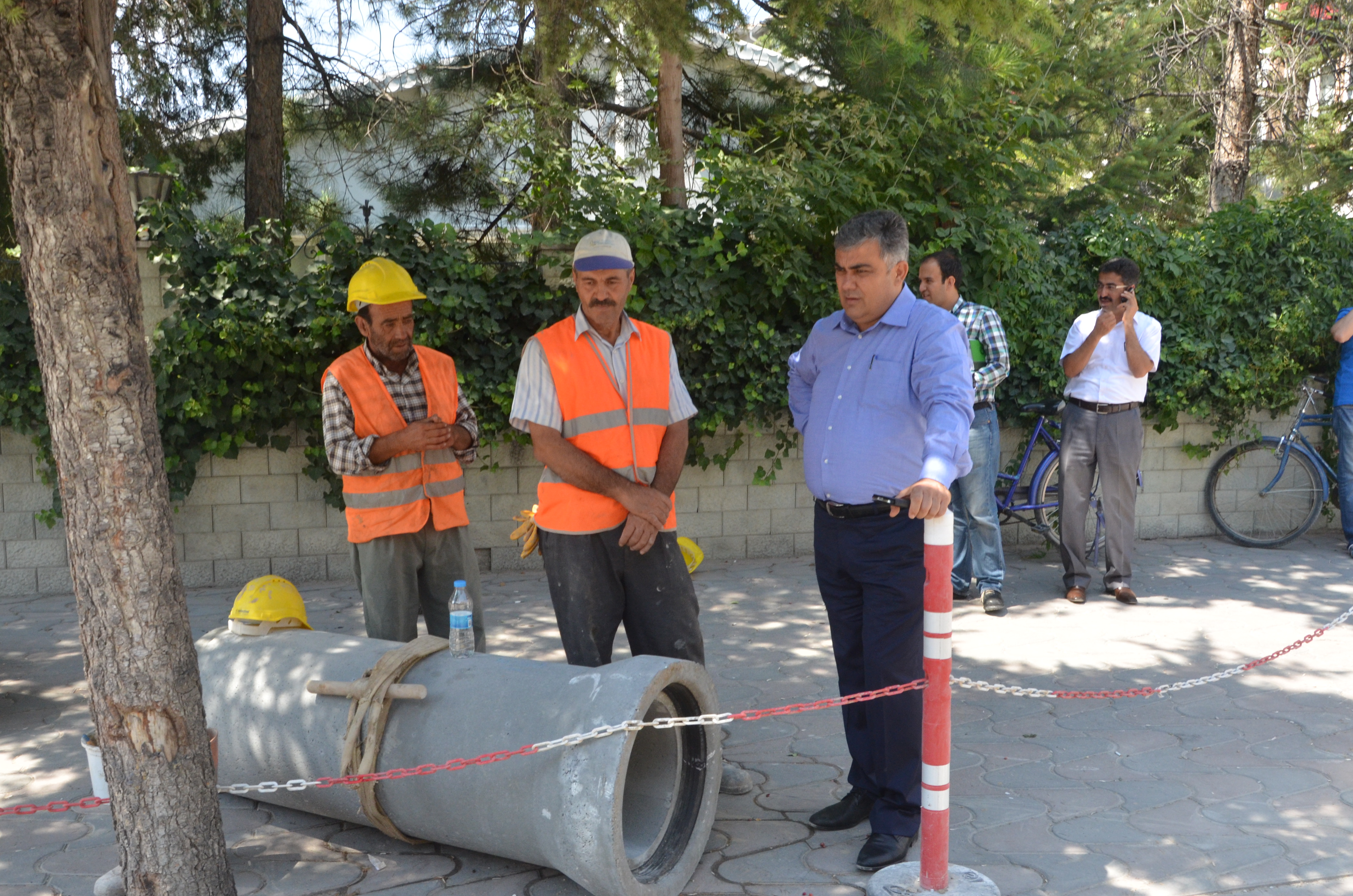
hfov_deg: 62.0
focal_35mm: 30
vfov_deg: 43.4
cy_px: 465
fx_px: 1125
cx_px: 628
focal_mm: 18
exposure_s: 1/320
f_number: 9
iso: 800
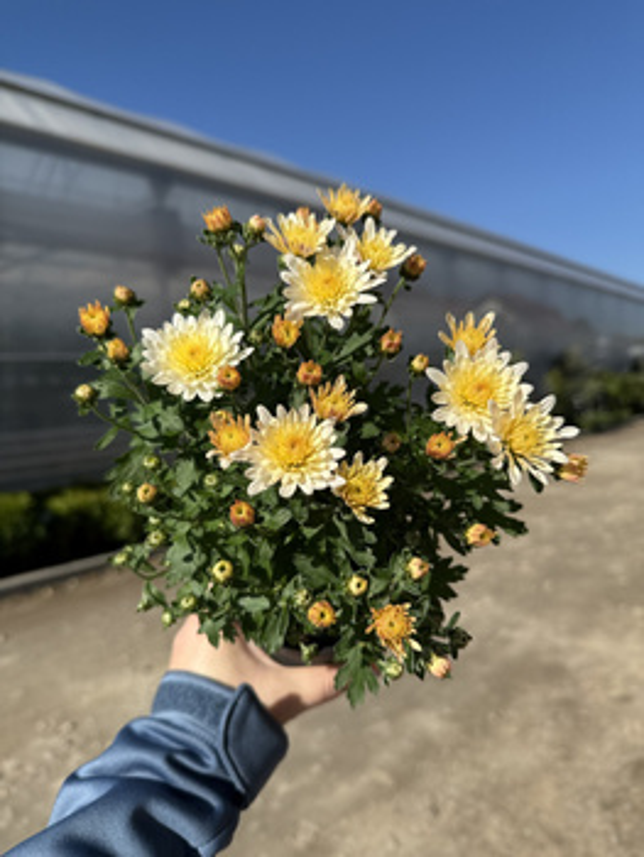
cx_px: 322
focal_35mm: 24
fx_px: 595
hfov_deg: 56.9
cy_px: 428
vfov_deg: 71.6
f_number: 1.78
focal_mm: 6.76
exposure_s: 1/5319
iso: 80
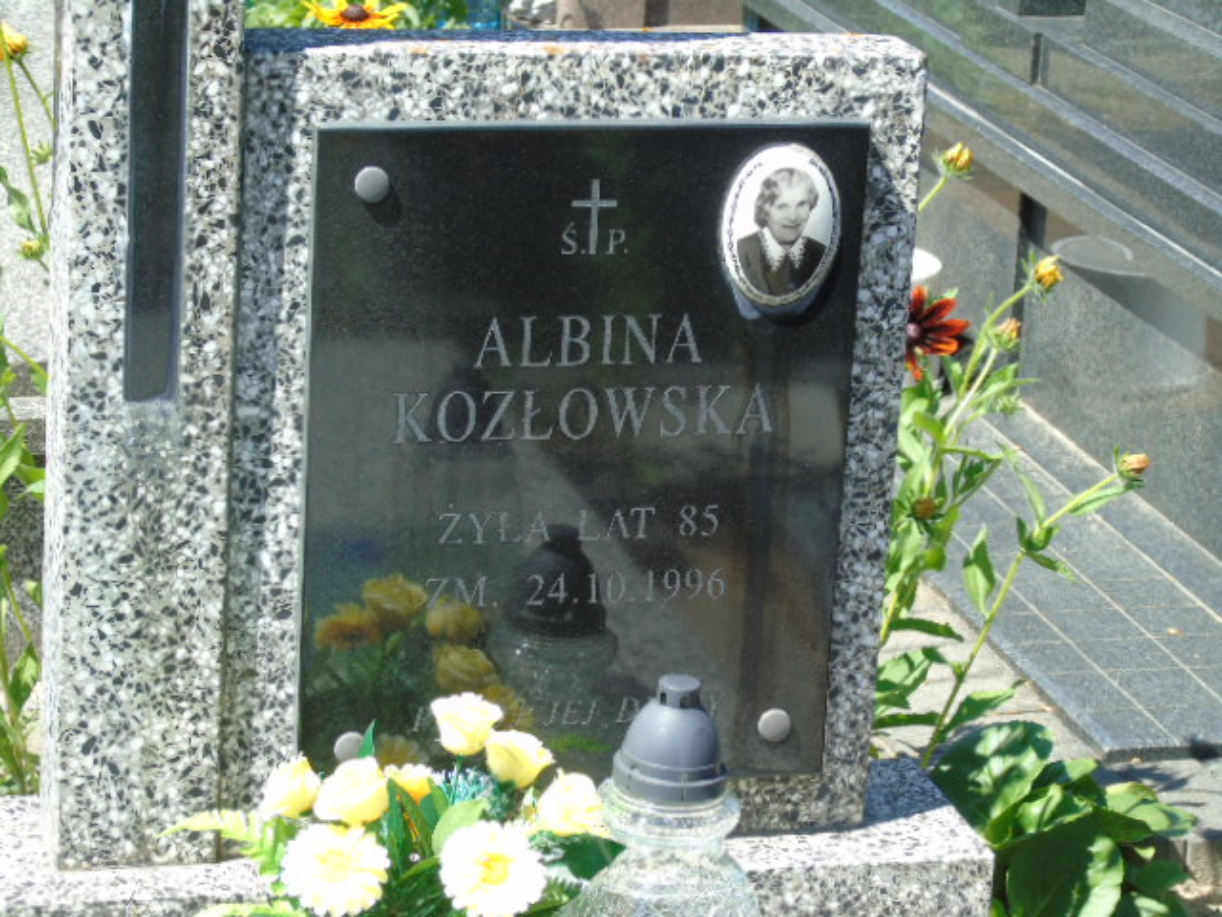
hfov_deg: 18.2
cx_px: 611
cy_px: 458
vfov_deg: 13.7
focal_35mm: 108
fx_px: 3813
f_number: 4.4
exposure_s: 1/200
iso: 80
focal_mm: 19
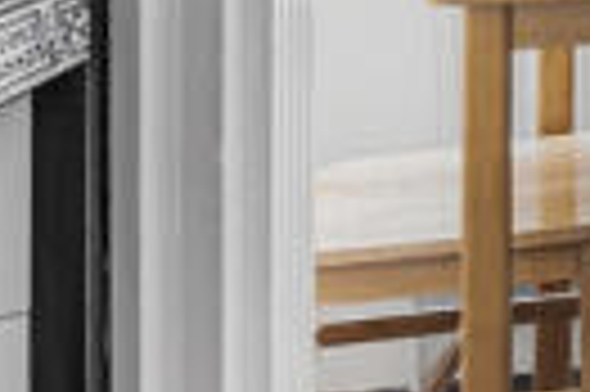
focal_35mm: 125
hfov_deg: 11.6
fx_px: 2046
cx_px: 1626
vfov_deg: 10.2
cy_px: -354
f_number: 7.1
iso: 800
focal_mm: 16
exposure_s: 1/40
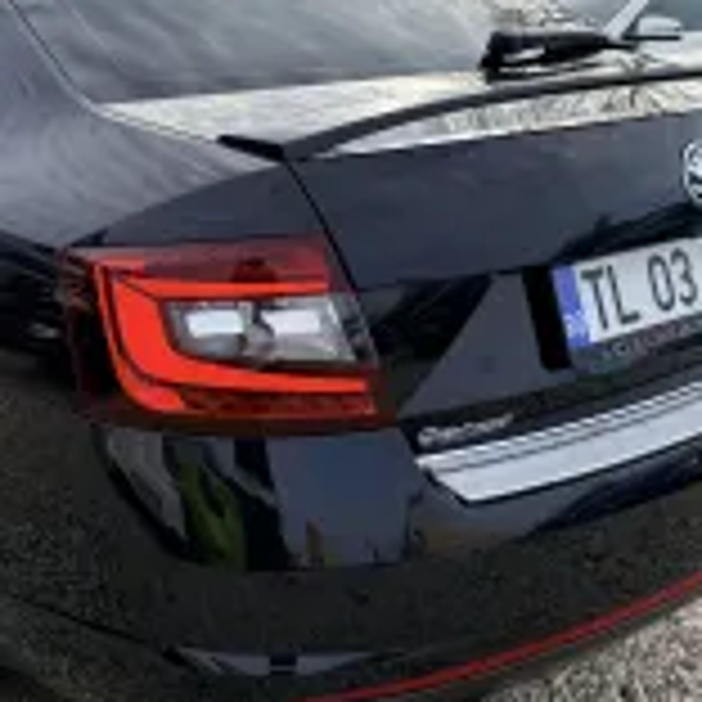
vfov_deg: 34.5
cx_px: 234
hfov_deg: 34.4
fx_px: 1124
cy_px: 261
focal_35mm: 49
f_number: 1.78
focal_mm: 6.76
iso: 100
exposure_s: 1/2525
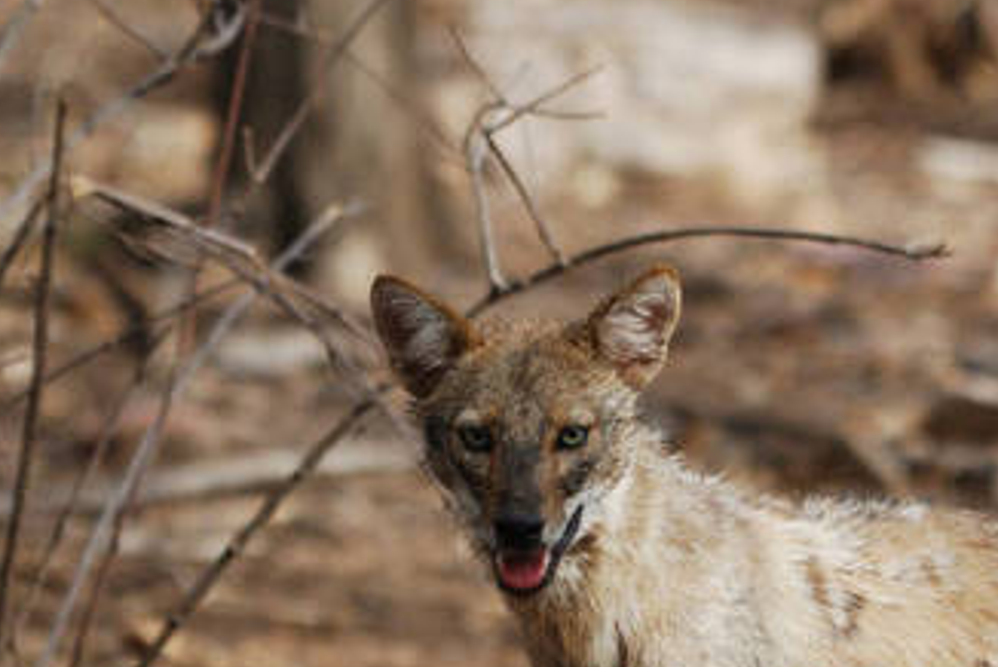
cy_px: 324
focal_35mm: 1288
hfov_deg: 1.6
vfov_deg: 1.1
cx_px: 680
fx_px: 35737
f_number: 5.6
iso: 320
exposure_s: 1/400
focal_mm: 400
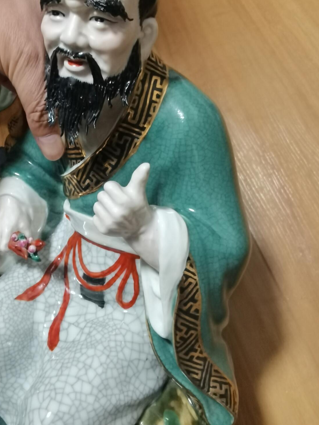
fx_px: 405
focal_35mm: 33
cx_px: 164
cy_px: 167
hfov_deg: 42.9
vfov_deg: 54.9
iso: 1250
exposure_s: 1/16.7
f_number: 2.2
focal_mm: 2.26
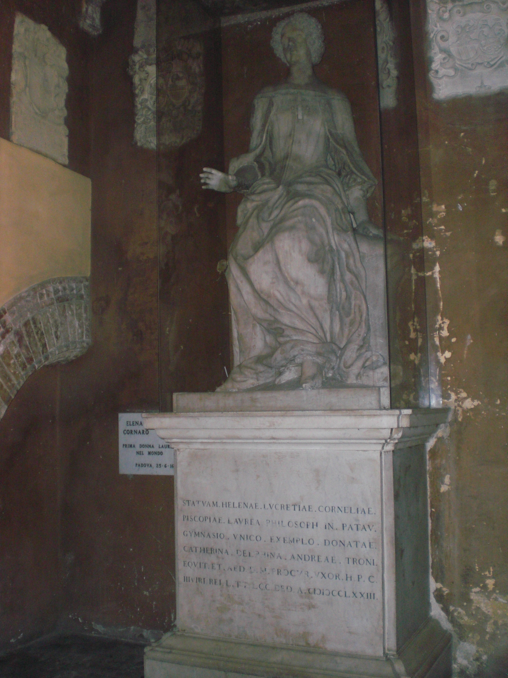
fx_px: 744
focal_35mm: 38
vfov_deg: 49.0
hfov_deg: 37.7
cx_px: 254
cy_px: 339
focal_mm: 6.3
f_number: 3.1
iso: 200
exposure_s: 1/60
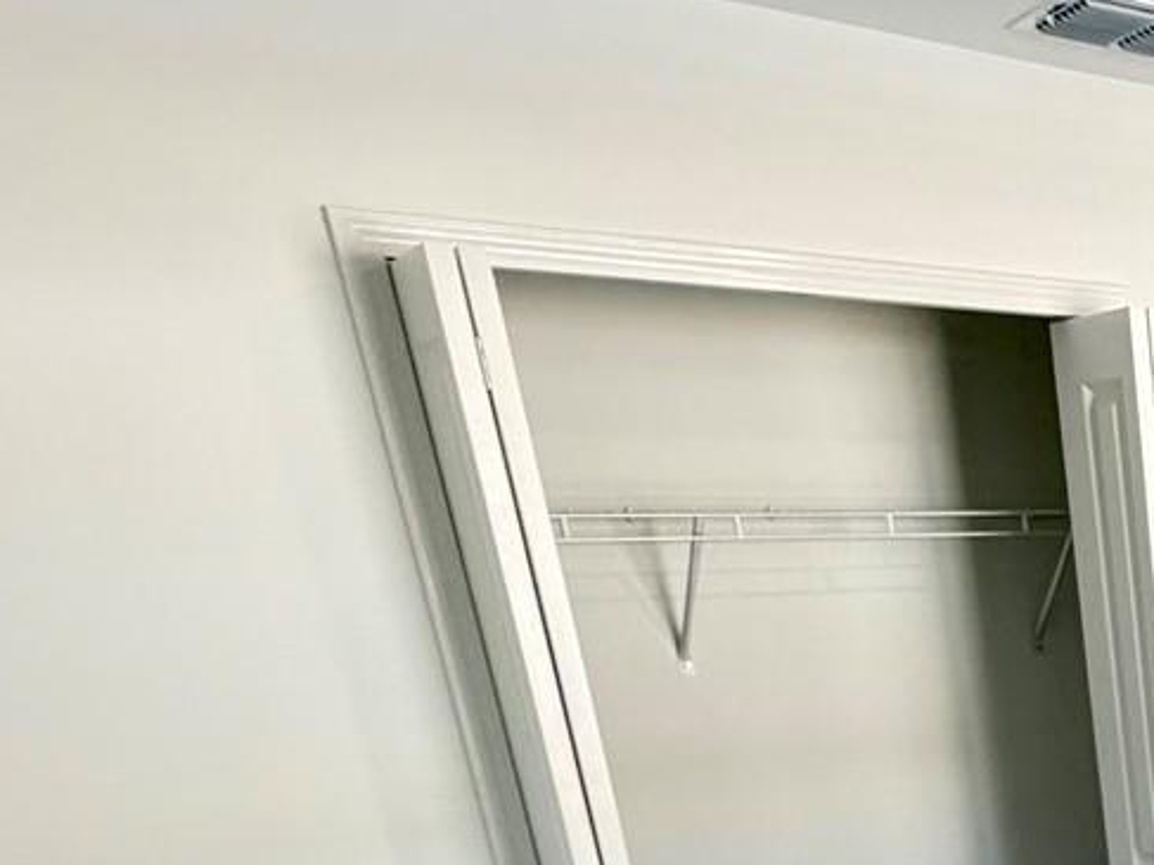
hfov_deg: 31.8
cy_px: 1133
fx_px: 1533
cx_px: 1490
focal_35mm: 46
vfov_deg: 26.5
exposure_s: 1/60
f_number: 2.2
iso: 320
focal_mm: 2.22
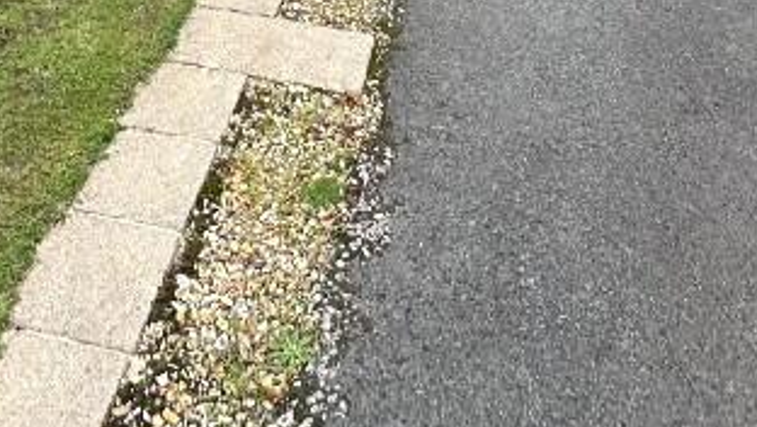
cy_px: -437
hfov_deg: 40.8
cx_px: 255
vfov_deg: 17.2
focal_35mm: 50
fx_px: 1004
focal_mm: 2.22
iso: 40
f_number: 2.2
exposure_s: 1/120
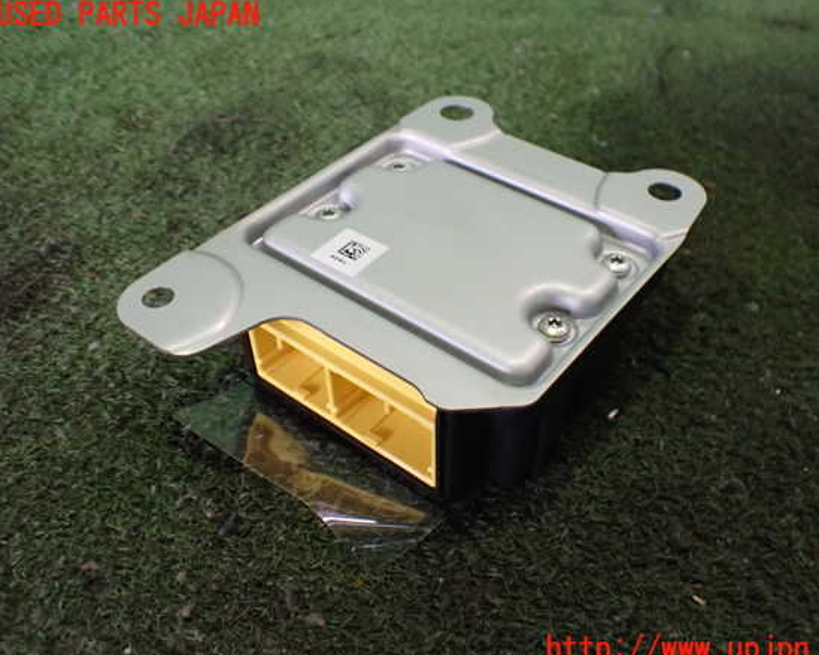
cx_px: 436
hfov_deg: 55.6
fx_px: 776
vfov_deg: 45.8
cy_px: 333
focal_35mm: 32
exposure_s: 1/125
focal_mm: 5.4
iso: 800
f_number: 2.3
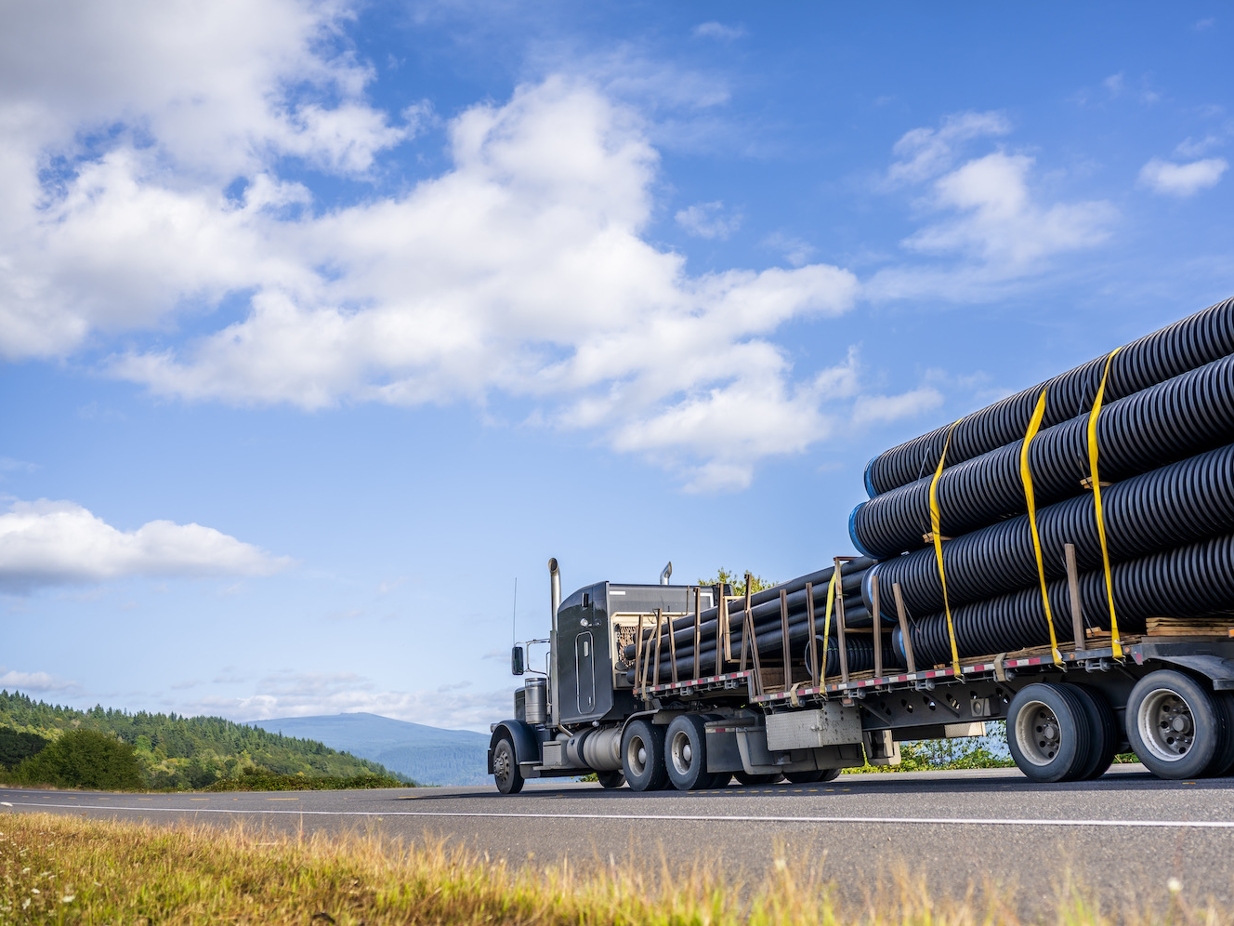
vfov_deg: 37.7
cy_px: 464
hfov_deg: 48.9
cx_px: 679
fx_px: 1355
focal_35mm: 38
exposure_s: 1/1600
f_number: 2.8
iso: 100
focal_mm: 35
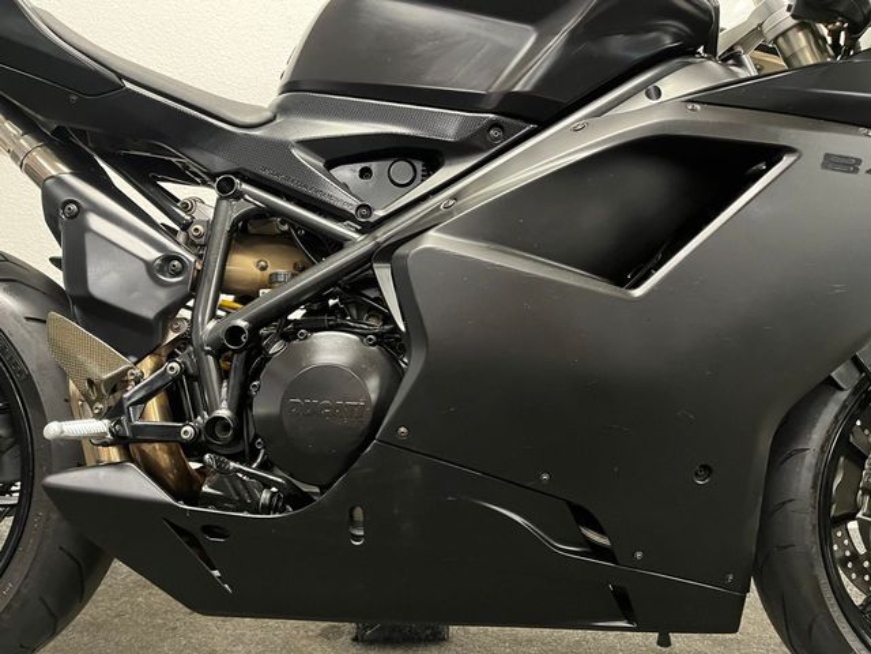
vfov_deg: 53.1
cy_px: 327
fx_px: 654
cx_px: 436
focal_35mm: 26
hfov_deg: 67.3
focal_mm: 5.1
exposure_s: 1/33
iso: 500
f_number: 1.6
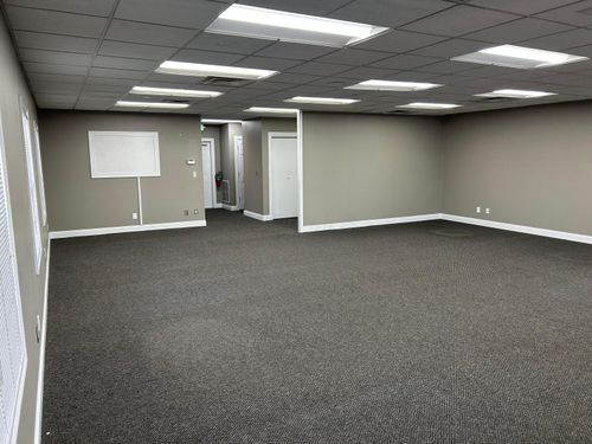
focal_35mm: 26
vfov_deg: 53.1
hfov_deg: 67.3
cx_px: 296
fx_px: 445
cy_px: 222
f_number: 1.5
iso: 125
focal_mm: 5.7
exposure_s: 1/120
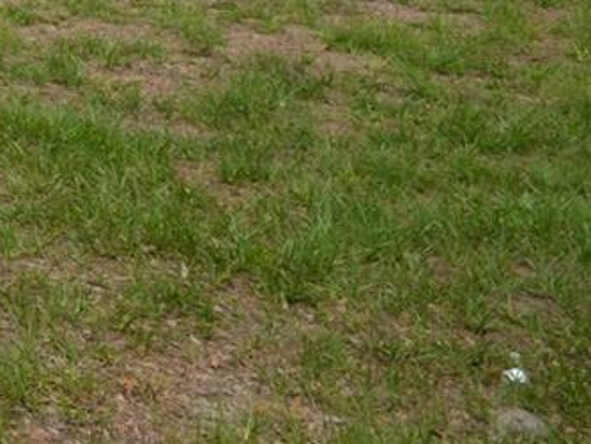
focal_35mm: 69
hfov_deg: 16.5
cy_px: -333
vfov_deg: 17.6
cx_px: -725
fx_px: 1179
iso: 100
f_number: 8
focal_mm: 10
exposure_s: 1/250
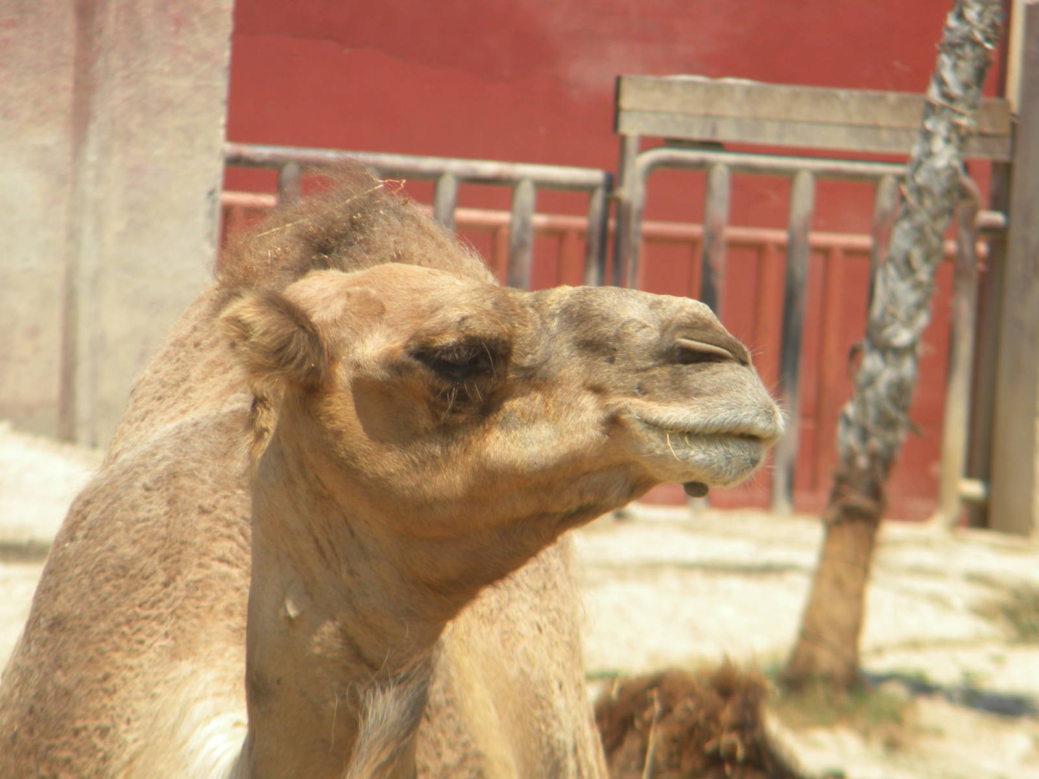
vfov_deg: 3.6
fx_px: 12426
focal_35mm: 414
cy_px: 390
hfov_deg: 4.8
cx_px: 520
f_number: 5.4
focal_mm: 75
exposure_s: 1/407
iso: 80
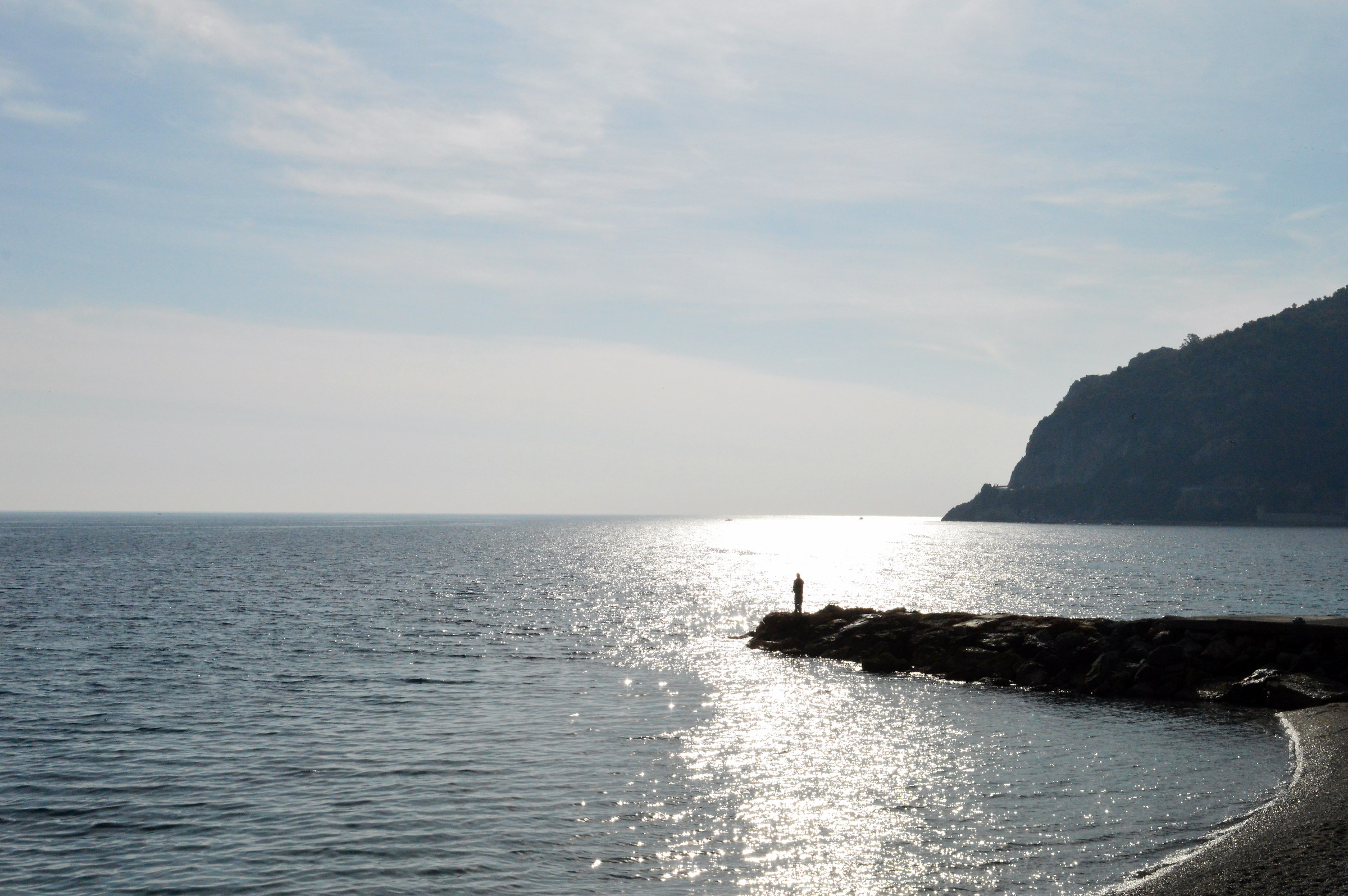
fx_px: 1683
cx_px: 674
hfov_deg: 43.6
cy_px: 448
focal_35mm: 45
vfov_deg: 29.8
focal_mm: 30
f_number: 20
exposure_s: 1/4000
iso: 2200
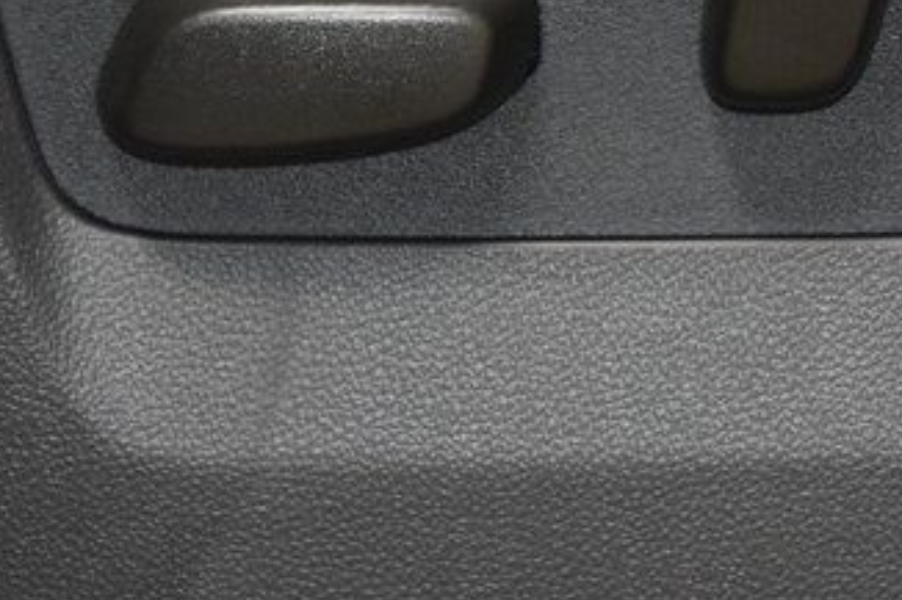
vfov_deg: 4.2
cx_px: 800
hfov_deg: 6.2
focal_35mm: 330
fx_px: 8264
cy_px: -79
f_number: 4.5
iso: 2500
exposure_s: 1/50
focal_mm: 70
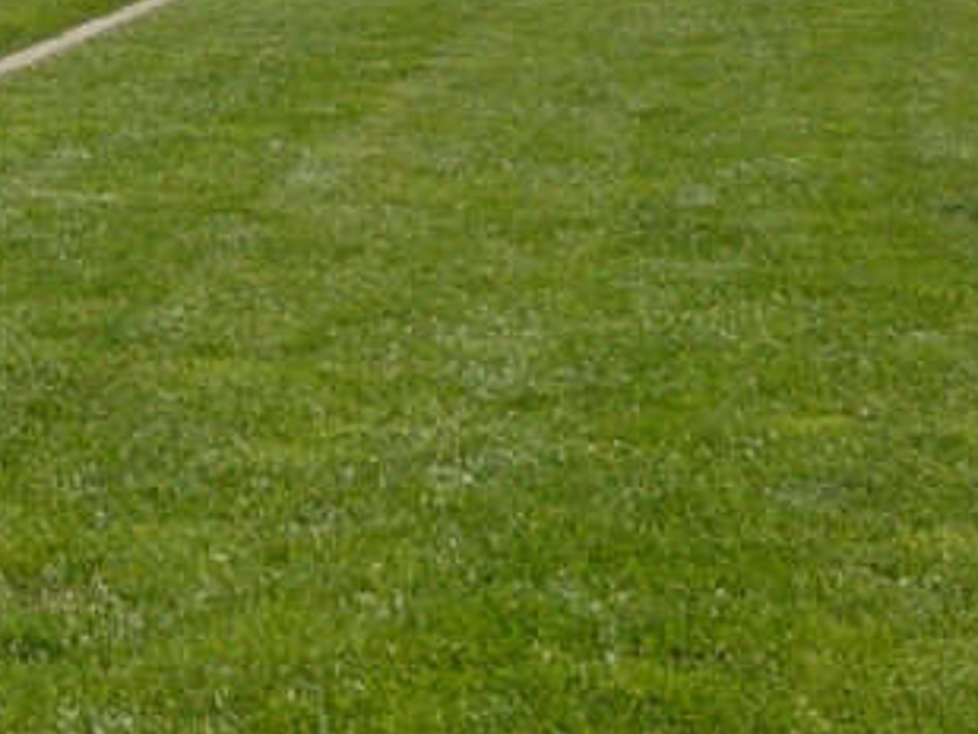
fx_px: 4833
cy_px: -645
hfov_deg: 11.4
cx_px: -95
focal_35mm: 171
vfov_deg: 8.3
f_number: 5.6
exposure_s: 1/400
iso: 100
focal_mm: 6.2
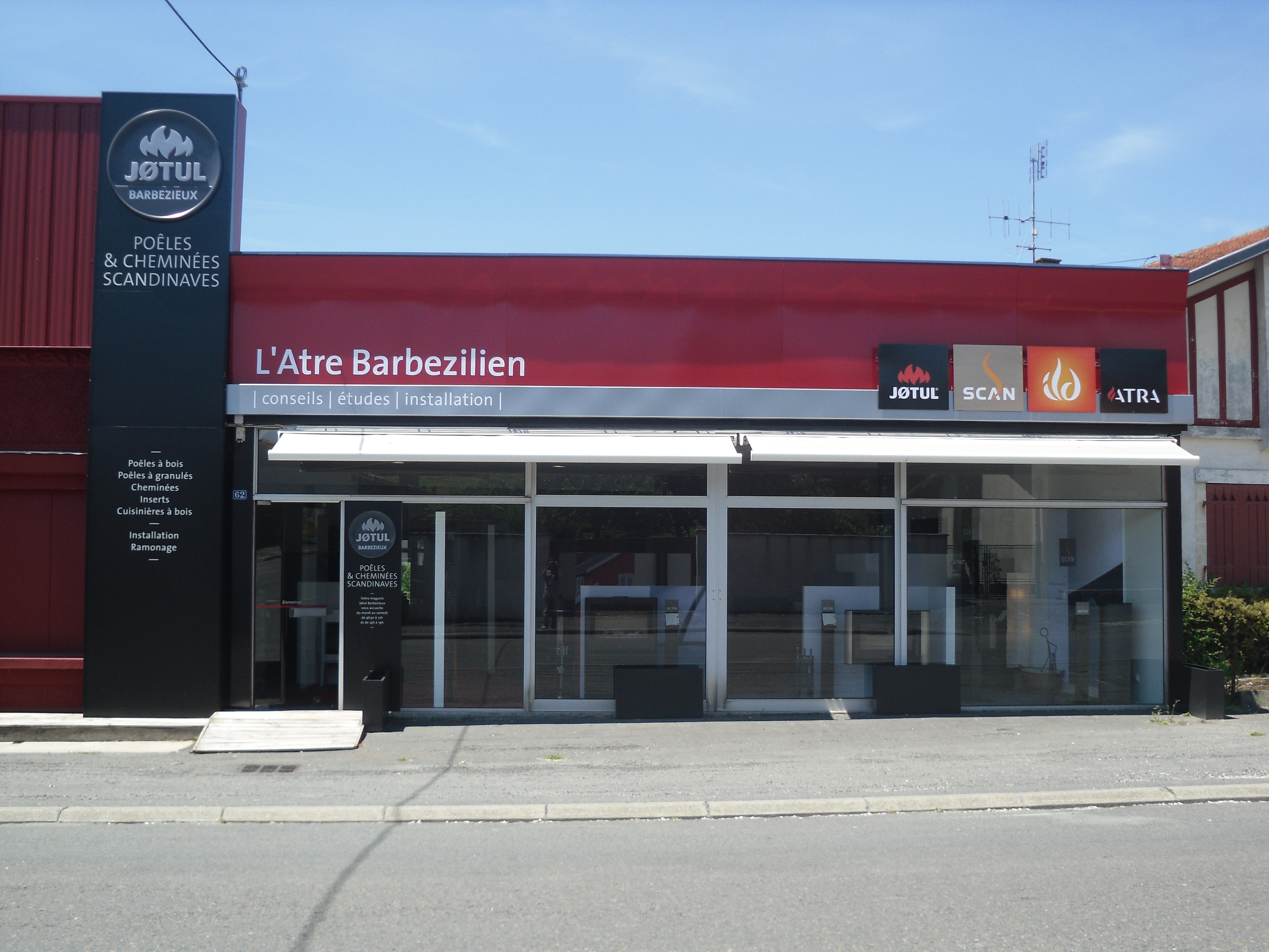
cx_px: 634
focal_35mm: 41
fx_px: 1503
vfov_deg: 35.1
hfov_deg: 45.8
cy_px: 476
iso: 80
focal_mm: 7.44
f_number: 8.8
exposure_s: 1/90
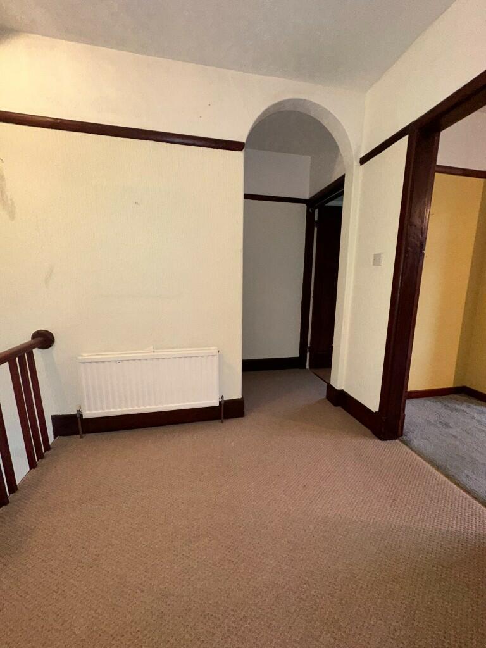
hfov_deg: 85.7
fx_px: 262
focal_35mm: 14
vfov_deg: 102.1
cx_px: 243
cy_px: 324
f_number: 2.2
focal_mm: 2.22
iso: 400
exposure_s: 1/50
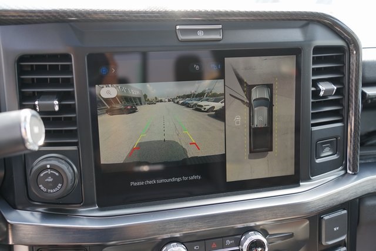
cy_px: 126
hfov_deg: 50.7
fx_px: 397
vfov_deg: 35.1
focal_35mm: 38
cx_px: 188
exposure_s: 1/60
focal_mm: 38
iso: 200
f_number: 4
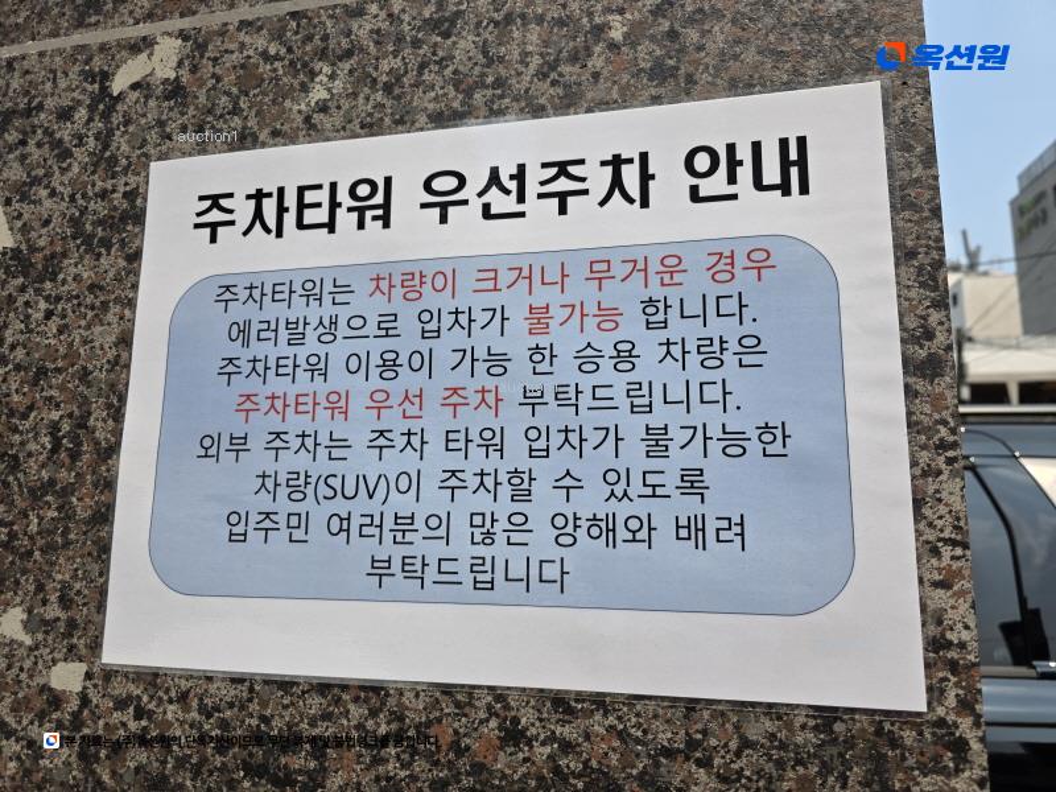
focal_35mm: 23
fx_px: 702
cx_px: 528
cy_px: 396
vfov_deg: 58.9
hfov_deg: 73.9
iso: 80
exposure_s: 1/7626
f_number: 1.7
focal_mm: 6.3
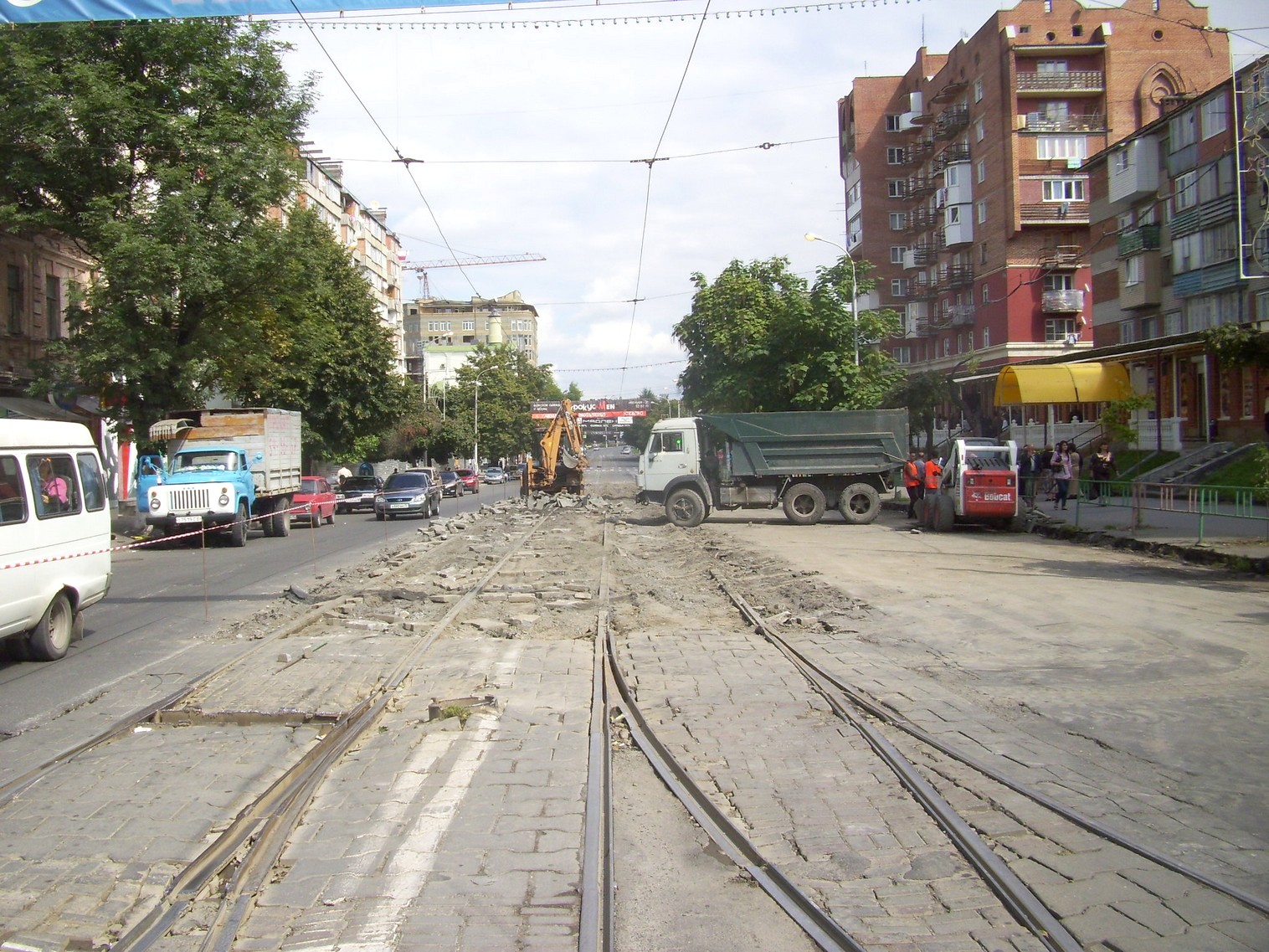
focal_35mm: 34
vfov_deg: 41.8
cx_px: 634
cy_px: 476
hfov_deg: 54.0
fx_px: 1246
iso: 80
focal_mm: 5.7
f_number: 5.6
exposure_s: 1/250
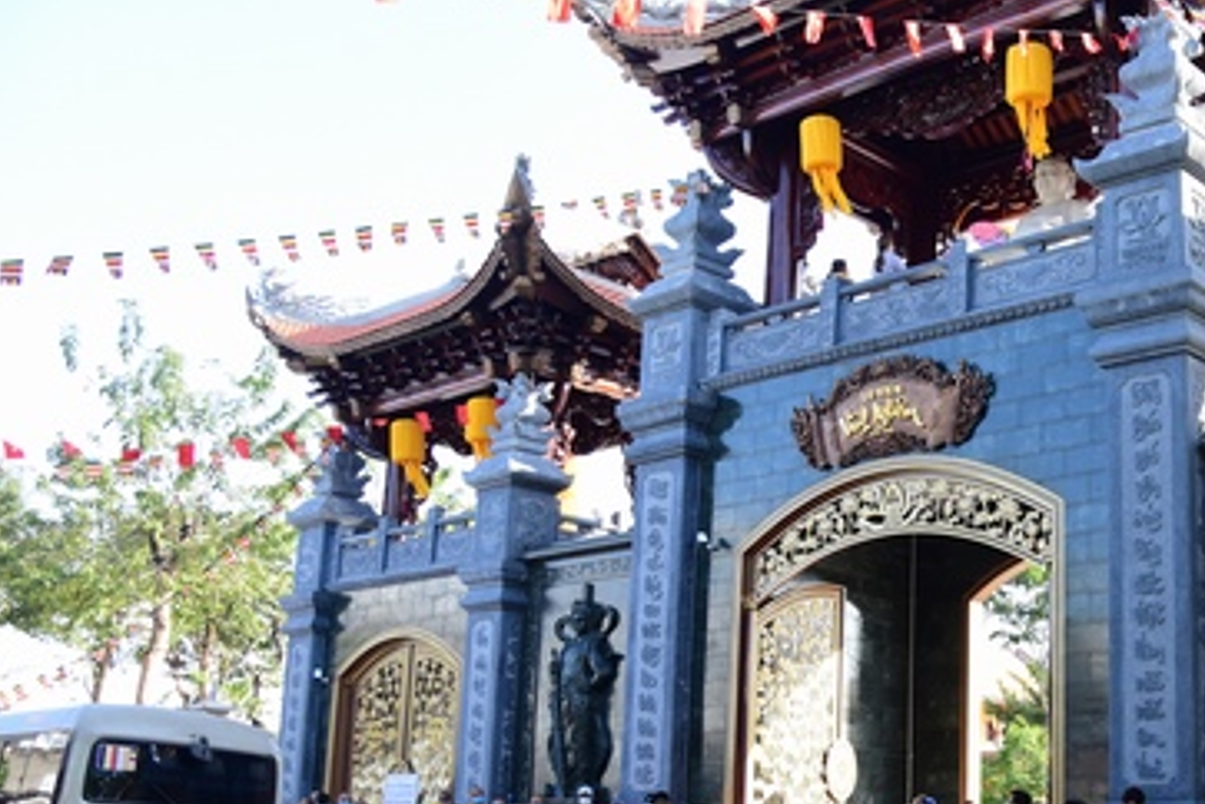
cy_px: 495
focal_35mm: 43
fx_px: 1439
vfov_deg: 31.1
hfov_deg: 41.9
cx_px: 1076
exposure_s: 1/160
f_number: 5.6
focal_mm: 24
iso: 250
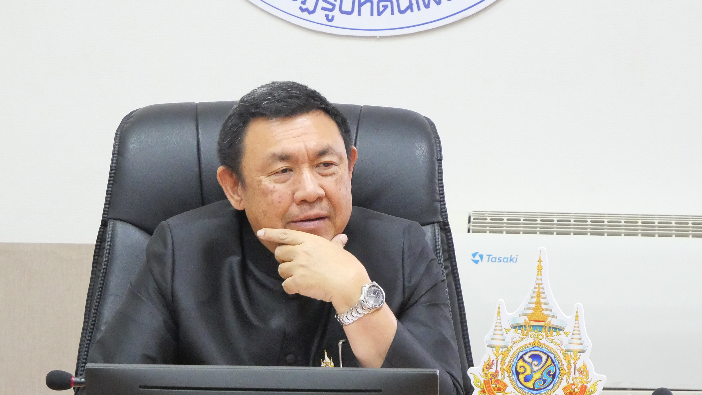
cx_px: 317
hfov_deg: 11.9
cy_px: 266
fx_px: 3369
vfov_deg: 6.7
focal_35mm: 181
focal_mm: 60
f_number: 5.6
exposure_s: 1/25
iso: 3200
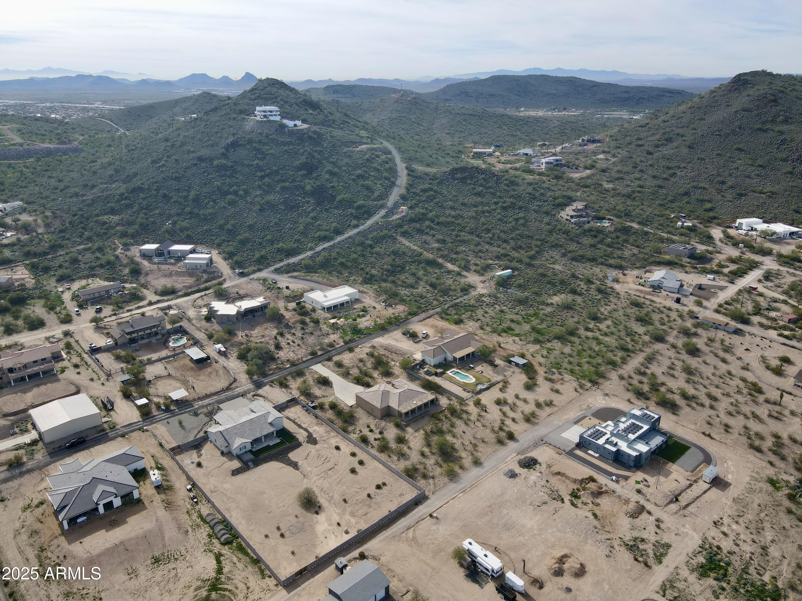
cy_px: 300
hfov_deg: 71.6
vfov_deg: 56.8
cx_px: 401
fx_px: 556
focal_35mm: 24
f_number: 2.8
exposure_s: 1/640
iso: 100
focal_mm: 4.5
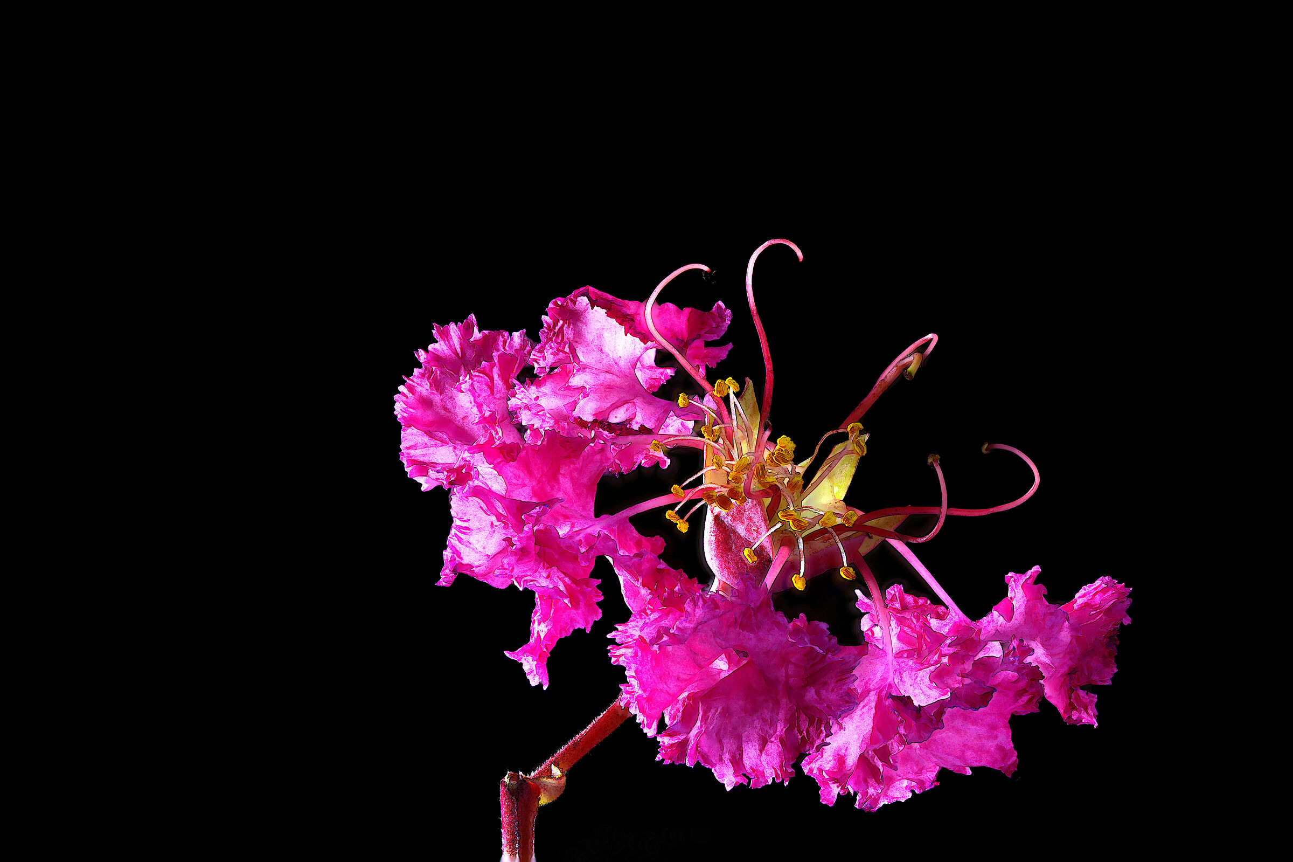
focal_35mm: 105
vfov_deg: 13.0
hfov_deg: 19.5
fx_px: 3770
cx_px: 646
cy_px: 431
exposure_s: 1/6
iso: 100
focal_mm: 105
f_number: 8
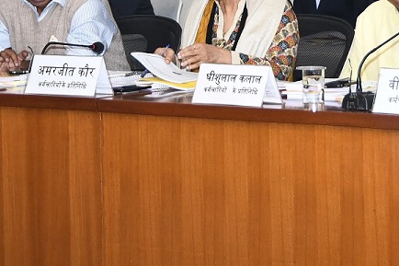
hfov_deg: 10.2
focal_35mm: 202
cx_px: 288
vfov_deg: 6.8
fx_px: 2238
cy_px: -40
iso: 1600
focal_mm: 56
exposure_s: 1/100
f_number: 4.8
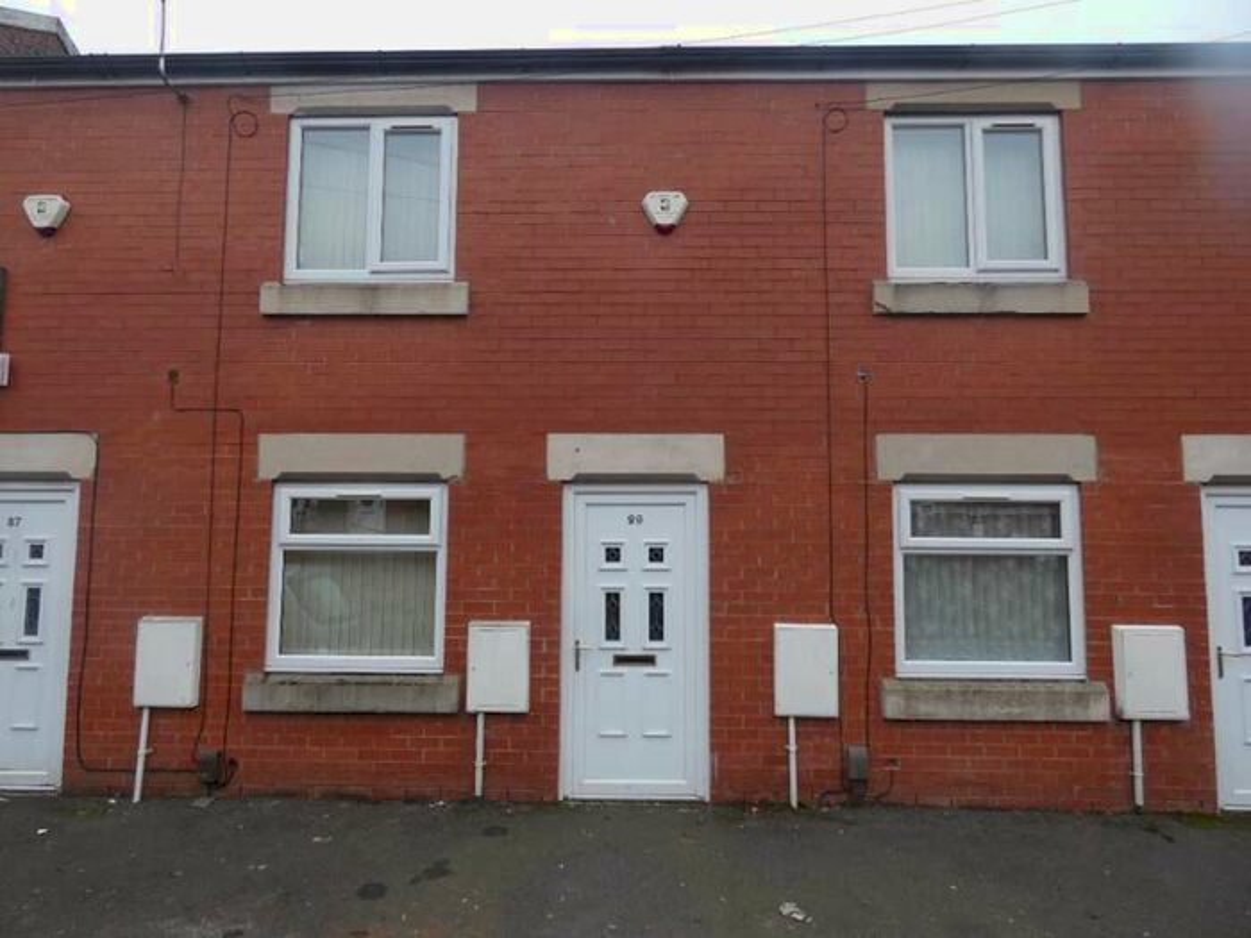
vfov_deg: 66.0
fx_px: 723
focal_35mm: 20
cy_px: 469
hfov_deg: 81.7
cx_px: 626
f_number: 2.8
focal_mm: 3.6
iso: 80
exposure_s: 1/100
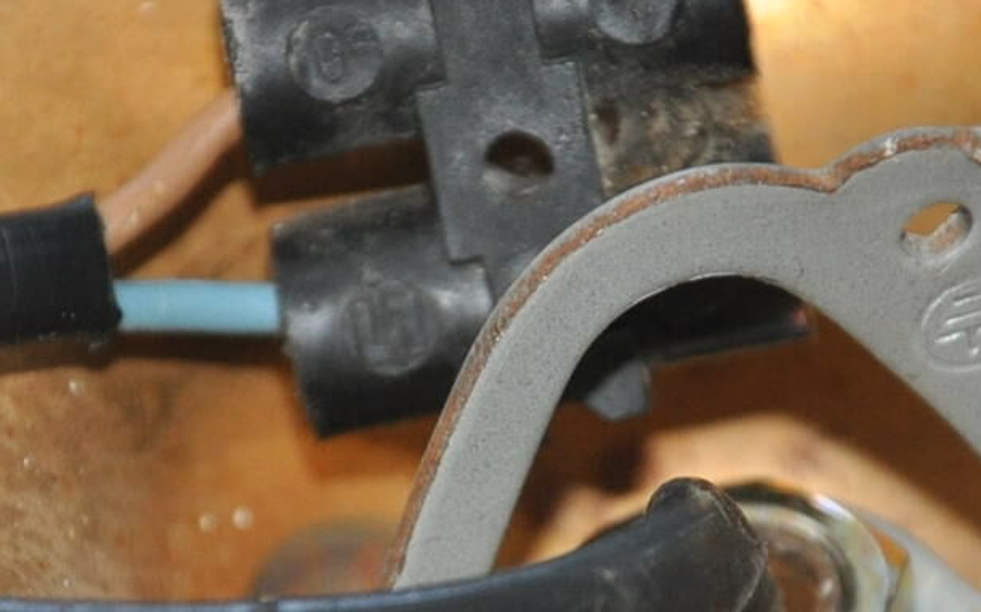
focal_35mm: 562
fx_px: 15014
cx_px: 588
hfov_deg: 3.7
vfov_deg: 2.3
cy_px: 447
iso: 800
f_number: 5.6
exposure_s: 1/60
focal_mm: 105
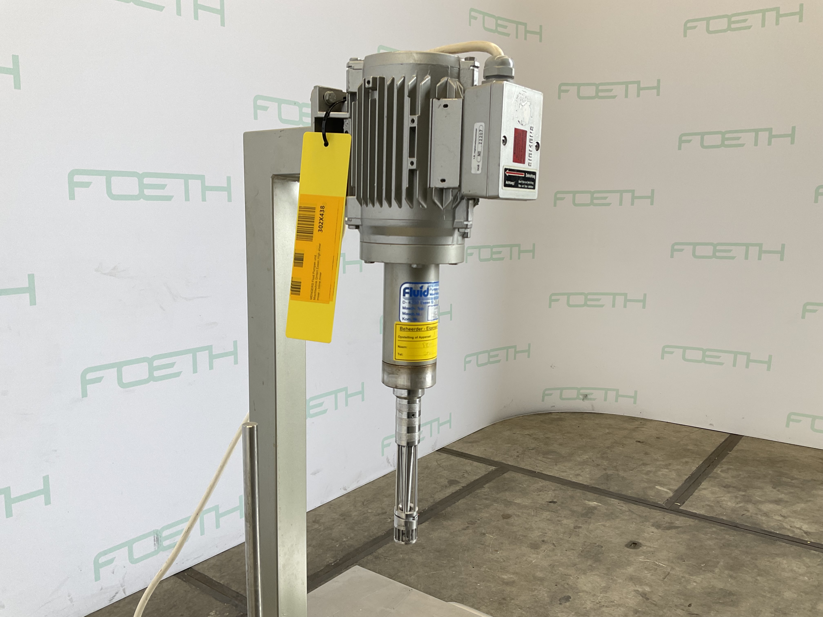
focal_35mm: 29
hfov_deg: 61.7
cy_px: 308
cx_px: 412
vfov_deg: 48.2
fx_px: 689
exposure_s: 1/100
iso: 50
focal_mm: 3
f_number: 1.8
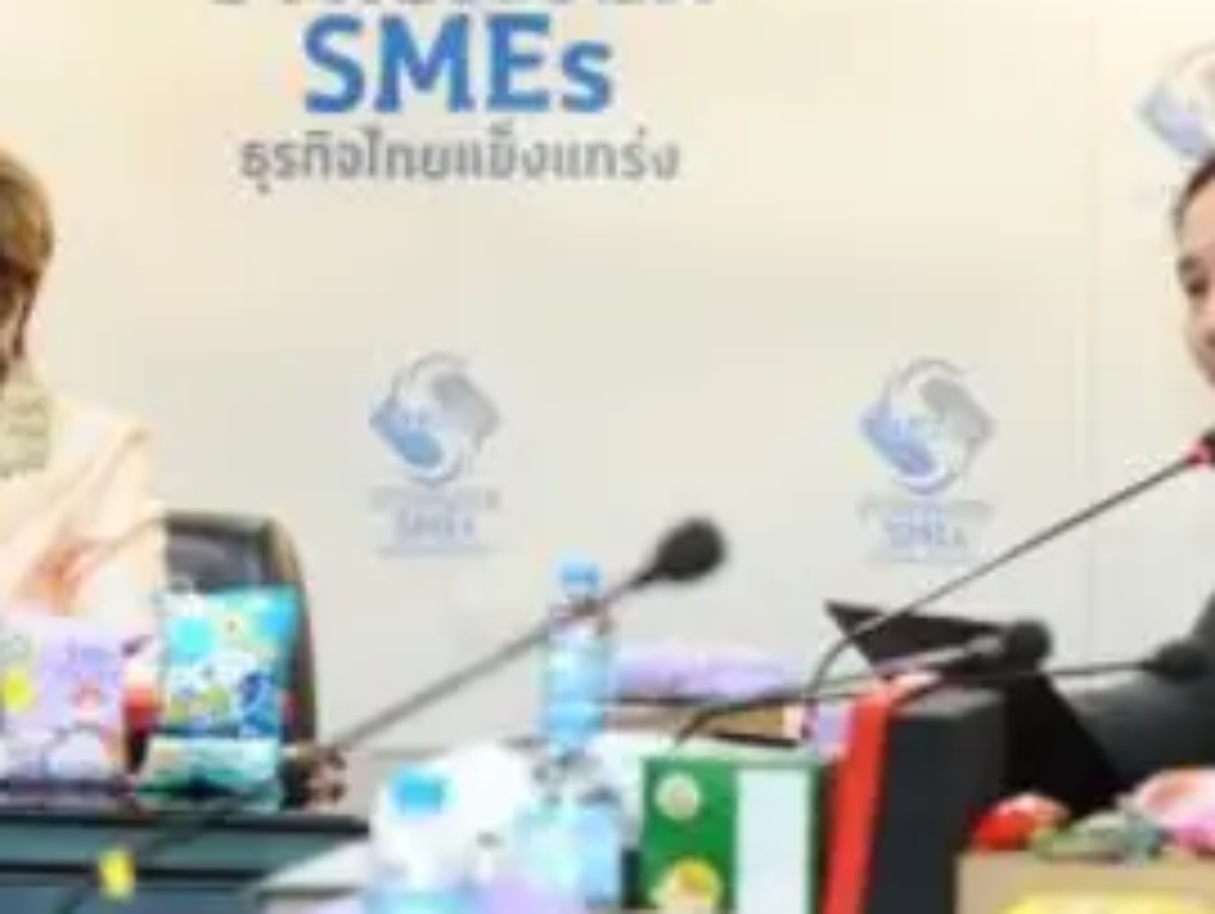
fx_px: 6815
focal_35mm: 194
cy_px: 344
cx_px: 18
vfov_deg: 7.7
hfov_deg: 10.1
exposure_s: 1/60
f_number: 4
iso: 1600
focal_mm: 70
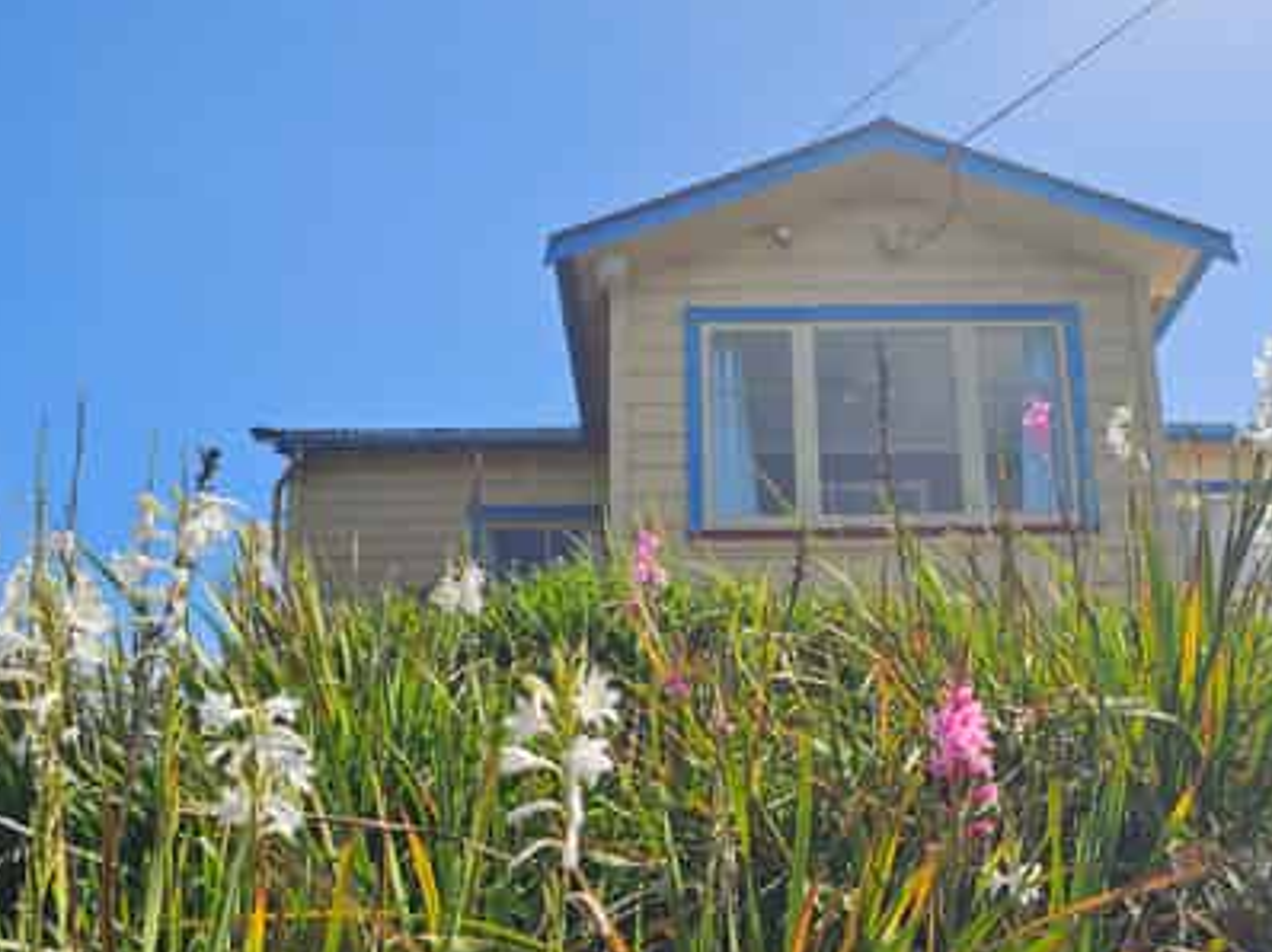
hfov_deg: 48.7
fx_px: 1396
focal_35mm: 38
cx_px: 770
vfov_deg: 37.2
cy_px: 653
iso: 16
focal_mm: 6.3
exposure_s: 1/1358
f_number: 1.7
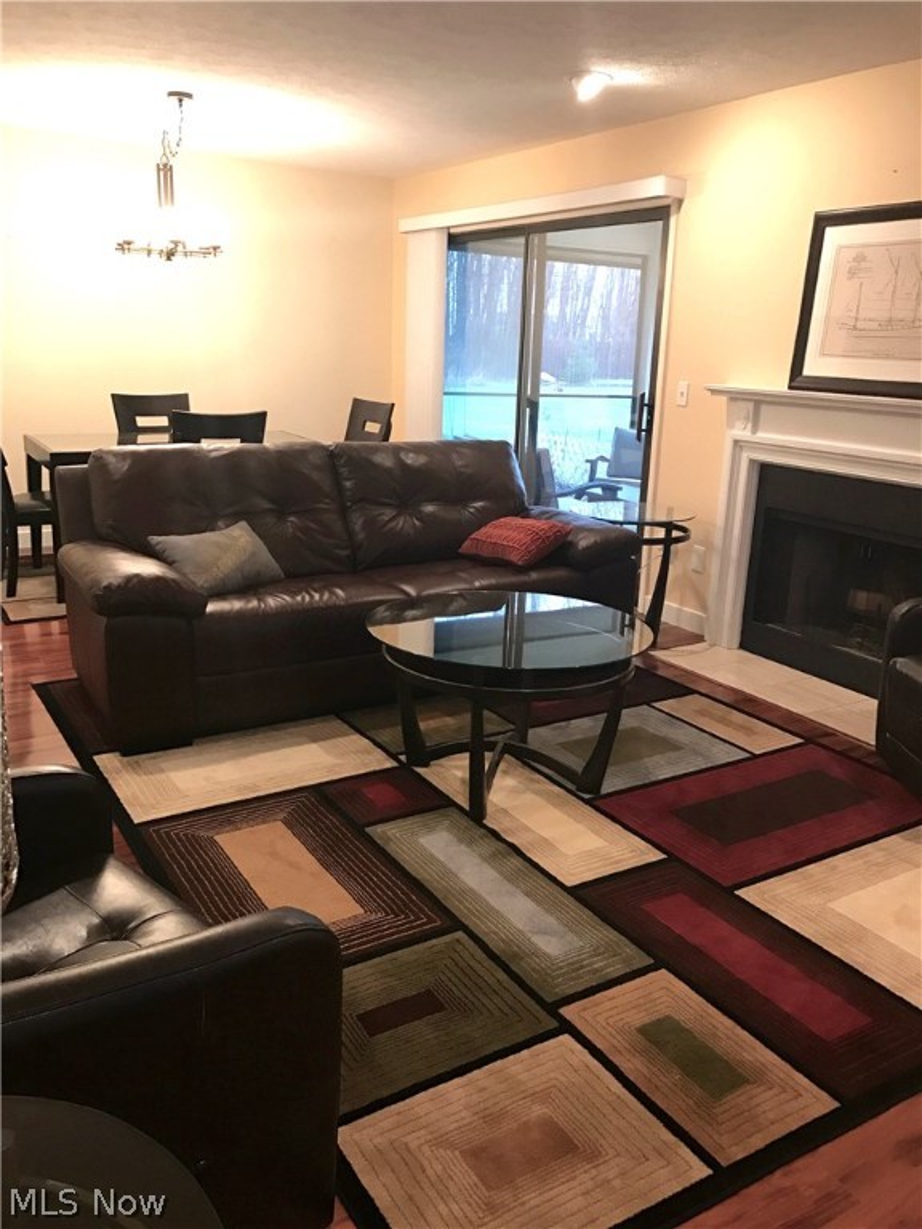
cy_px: 614
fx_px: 994
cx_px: 461
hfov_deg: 49.7
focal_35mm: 28
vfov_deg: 63.4
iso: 64
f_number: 1.8
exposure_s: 1/15
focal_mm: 3.99
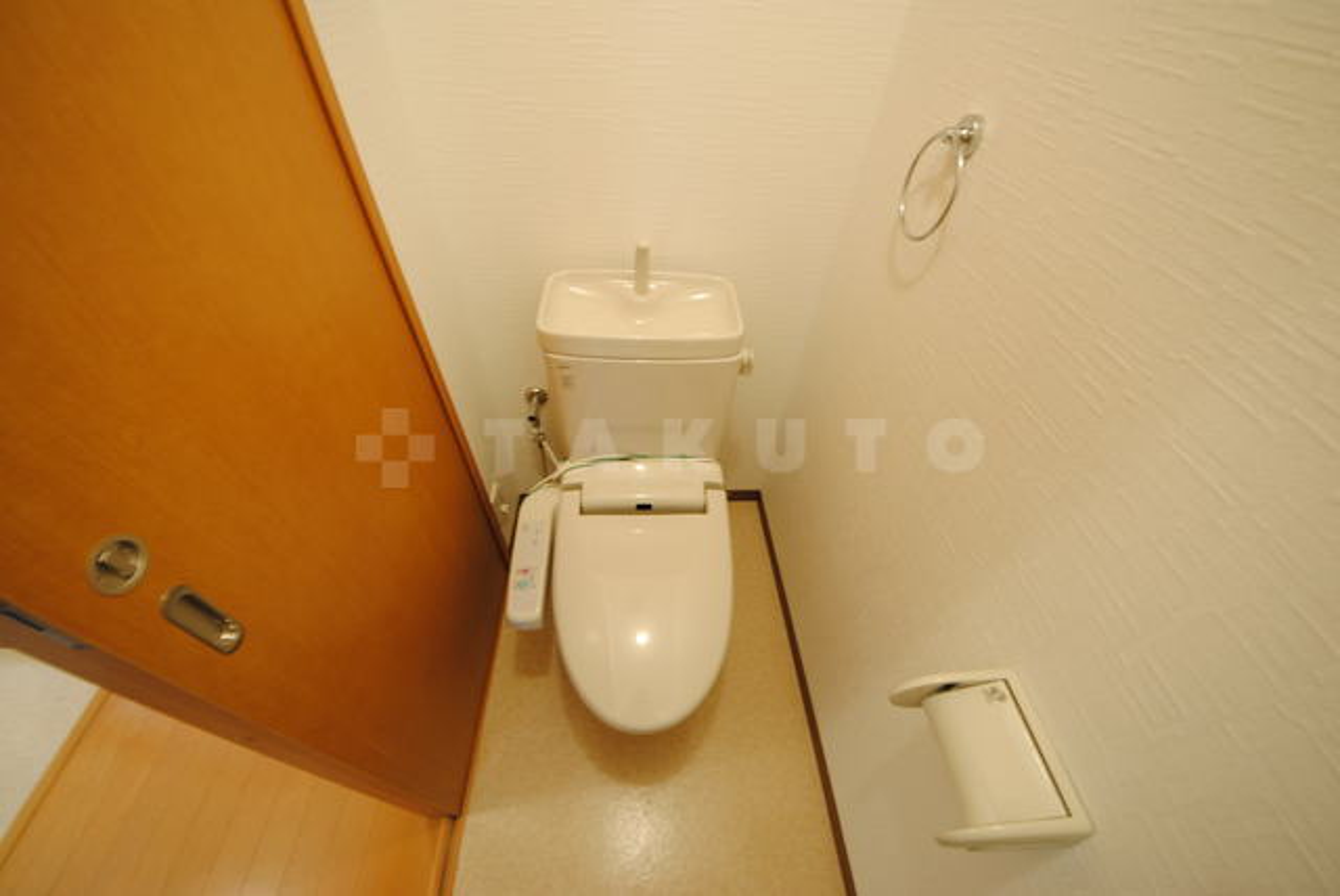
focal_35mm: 12
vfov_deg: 90.1
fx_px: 447
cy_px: 448
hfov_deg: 112.6
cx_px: 670
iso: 100
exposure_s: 1/2
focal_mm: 8
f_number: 4.5
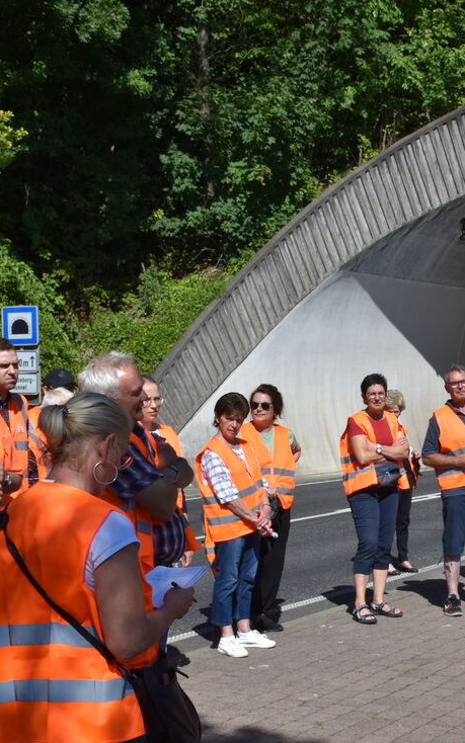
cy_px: 392
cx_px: 499
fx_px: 1317
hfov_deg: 19.3
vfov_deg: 31.5
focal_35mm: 65
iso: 200
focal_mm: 26
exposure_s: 1/400
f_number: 10
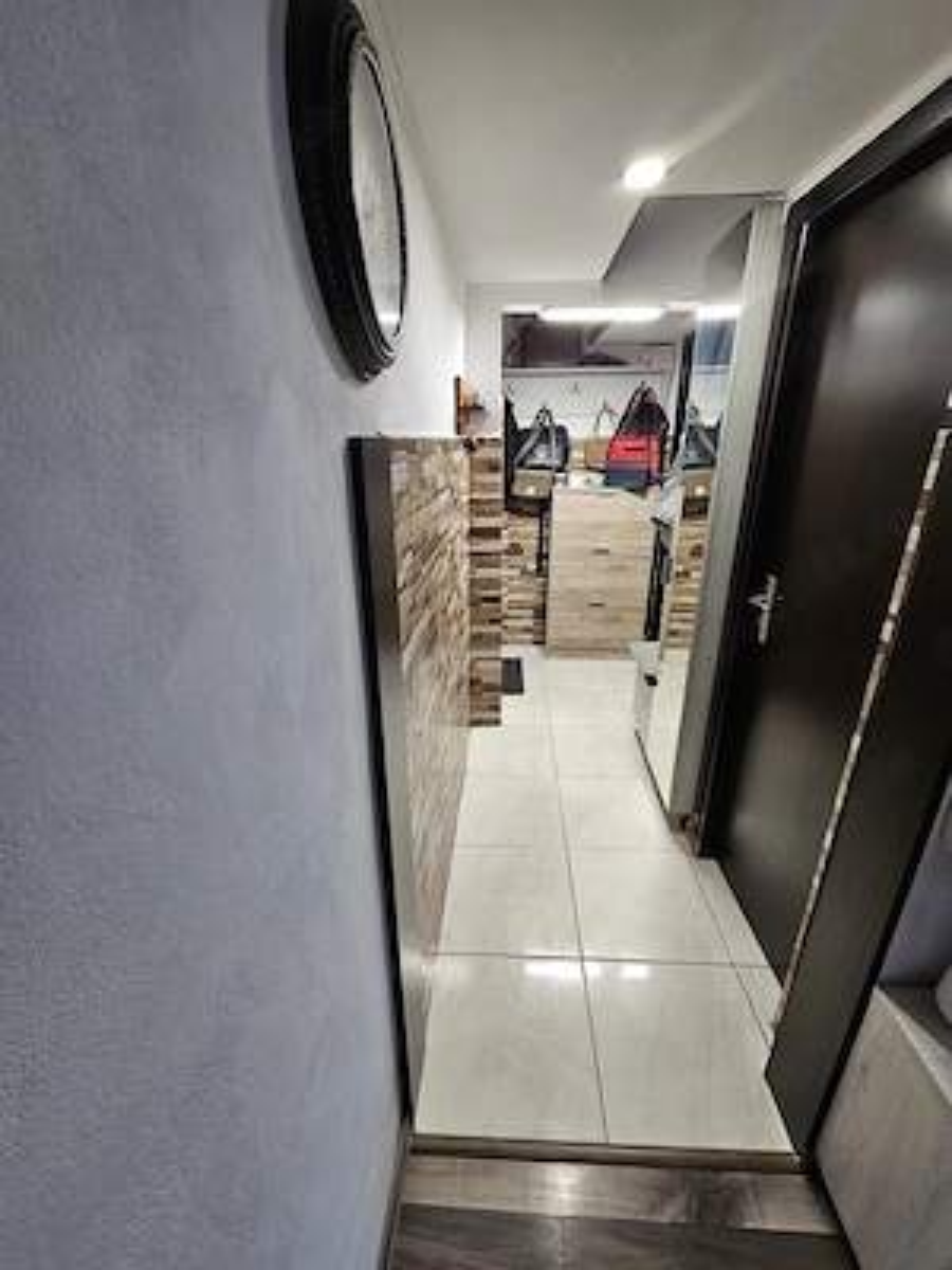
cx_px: 476
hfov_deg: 89.9
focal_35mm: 13
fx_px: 477
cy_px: 635
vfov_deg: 106.2
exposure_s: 1/50
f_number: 2.2
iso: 200
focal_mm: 2.2
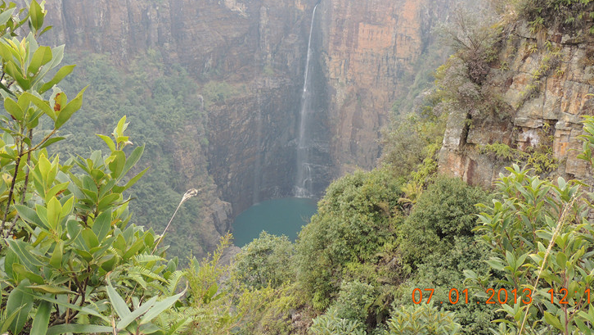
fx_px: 662
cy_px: 102
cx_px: 308
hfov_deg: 48.3
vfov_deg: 28.1
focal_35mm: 42
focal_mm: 6.2
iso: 110
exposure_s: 1/50
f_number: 4.1
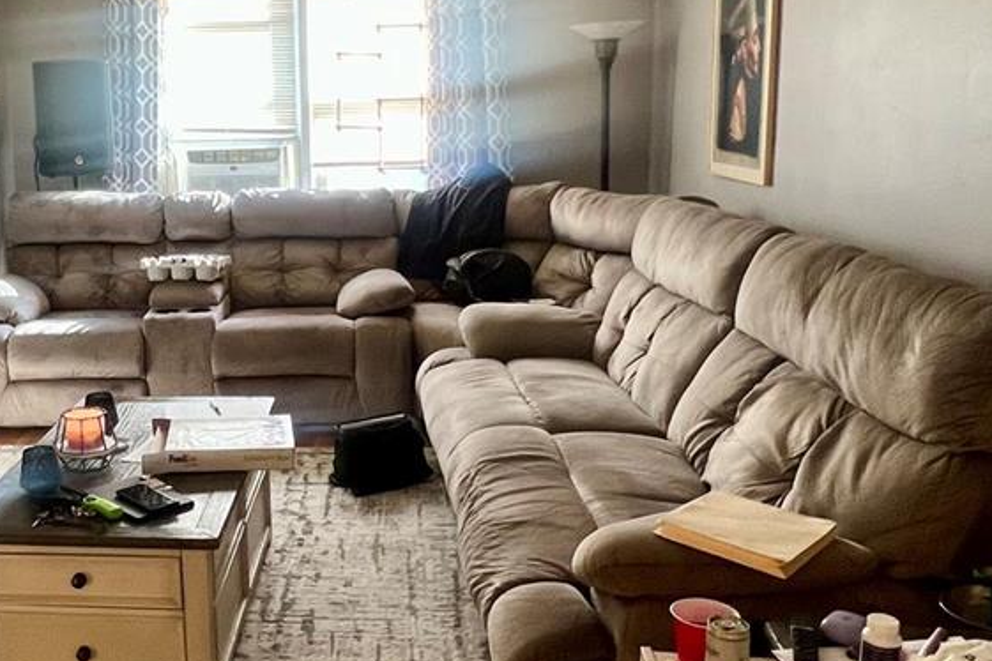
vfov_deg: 35.9
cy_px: 290
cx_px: 244
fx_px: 1019
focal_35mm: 37
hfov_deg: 49.7
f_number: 1.8
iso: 160
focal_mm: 1.57
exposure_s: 1/60
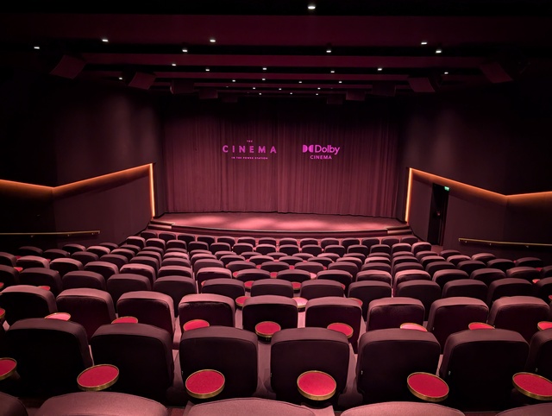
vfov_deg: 56.9
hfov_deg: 71.5
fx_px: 383
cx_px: 276
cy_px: 208
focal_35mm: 24
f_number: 1.68
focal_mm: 6.9
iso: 577
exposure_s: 1/16.7
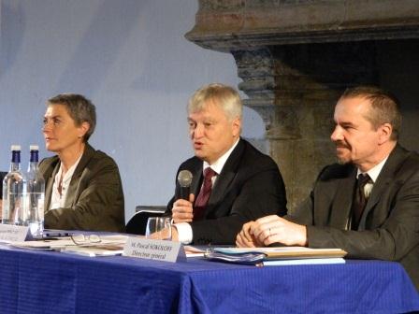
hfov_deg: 15.3
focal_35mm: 129
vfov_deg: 11.5
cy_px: 157
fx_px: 1561
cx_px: 210
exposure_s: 1/50
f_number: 4.7
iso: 800
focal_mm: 23.2
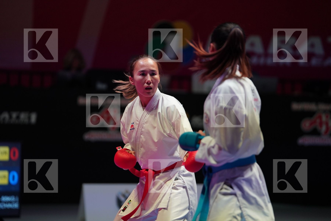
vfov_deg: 6.9
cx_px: 166
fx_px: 1820
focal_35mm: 198
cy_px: 110
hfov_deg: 10.4
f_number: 2.8
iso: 1600
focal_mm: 198
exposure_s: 1/1000
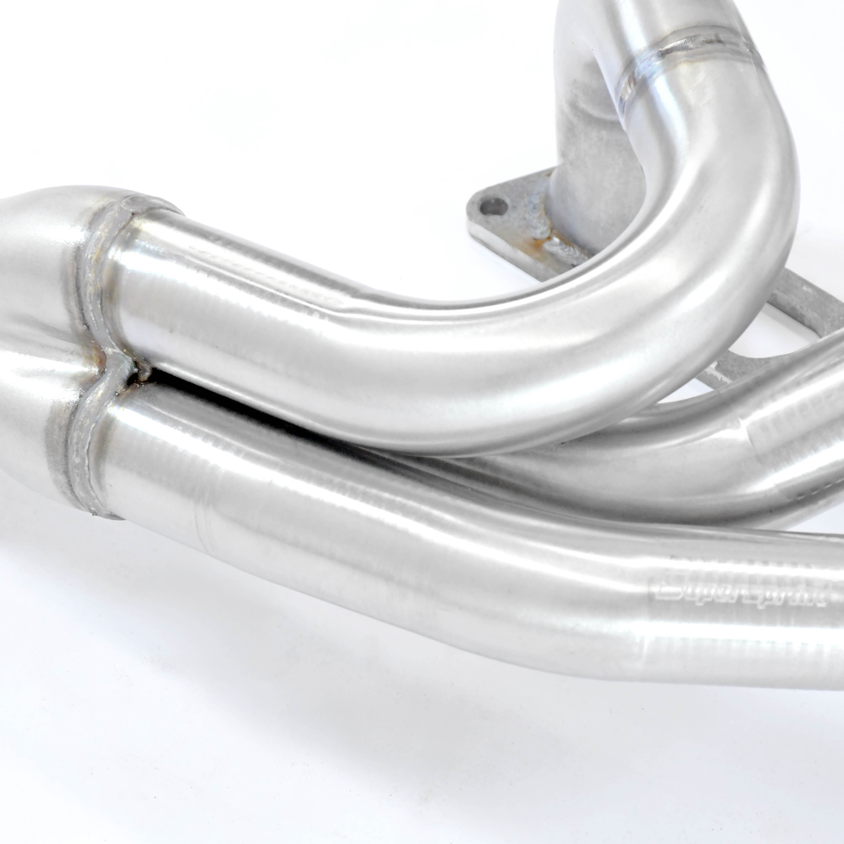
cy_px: 422
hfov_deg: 9.1
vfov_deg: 9.1
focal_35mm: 192
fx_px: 5296
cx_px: 334
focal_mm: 100
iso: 2500
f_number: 10
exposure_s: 1/160
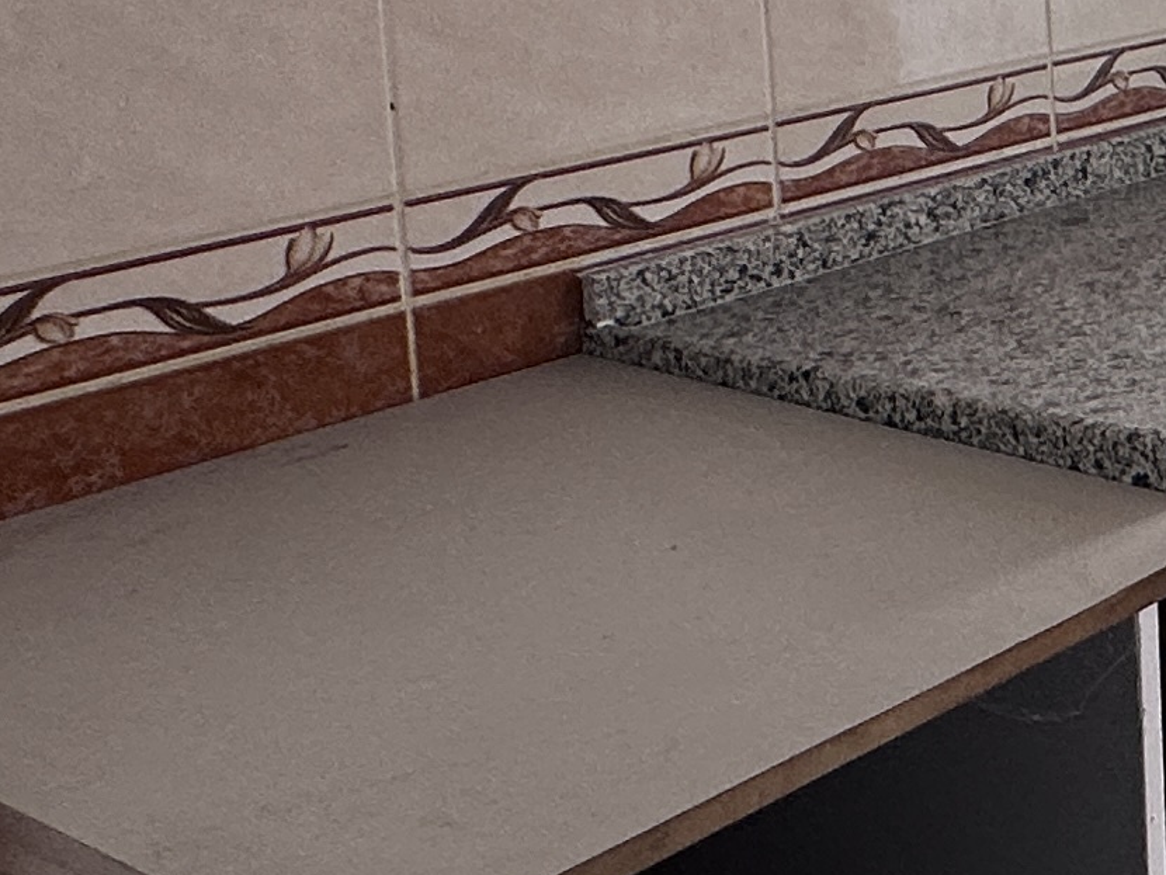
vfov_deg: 20.5
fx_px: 2291
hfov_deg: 23.5
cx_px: 1697
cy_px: -107
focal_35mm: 68
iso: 64
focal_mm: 2.22
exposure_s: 1/99
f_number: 2.2
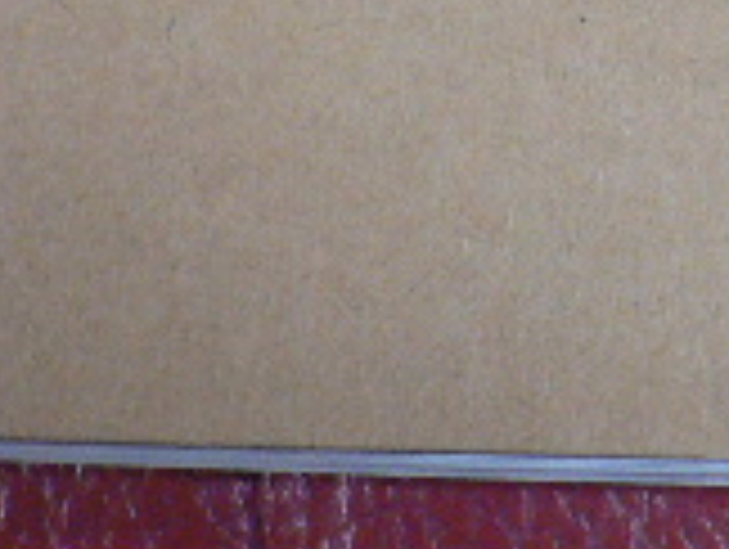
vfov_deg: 10.1
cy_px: -508
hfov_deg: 13.7
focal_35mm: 138
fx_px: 2911
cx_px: 994
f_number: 2.8
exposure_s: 1/8
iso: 200
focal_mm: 5.8
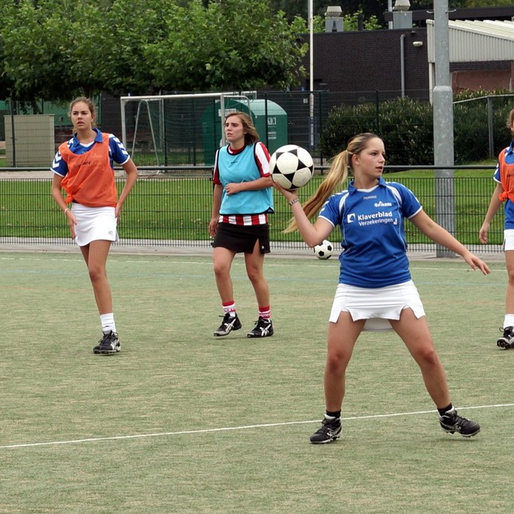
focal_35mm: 97
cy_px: 259
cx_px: 387
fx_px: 1630
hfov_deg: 17.8
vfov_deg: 17.9
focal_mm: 50
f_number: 4.5
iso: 100
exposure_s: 1/400
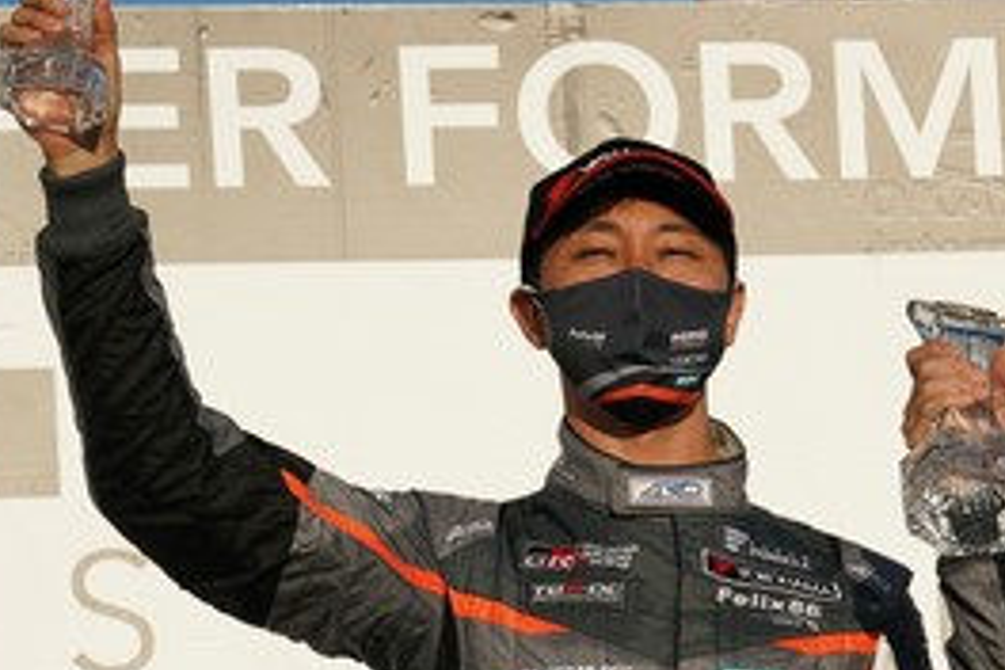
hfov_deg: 2.7
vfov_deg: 1.8
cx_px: 1070
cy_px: 685
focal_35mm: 768
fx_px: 21438
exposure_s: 1/800
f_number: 7.1
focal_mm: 282
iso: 200
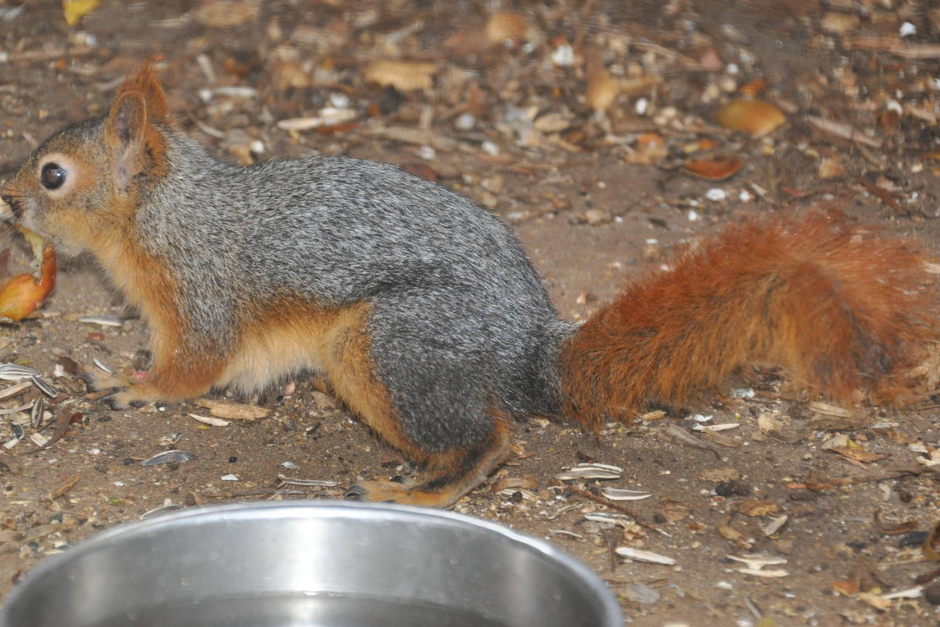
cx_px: 398
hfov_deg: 11.0
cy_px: 262
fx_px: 4899
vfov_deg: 7.3
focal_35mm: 188
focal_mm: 105
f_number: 5.6
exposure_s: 1/60
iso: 800
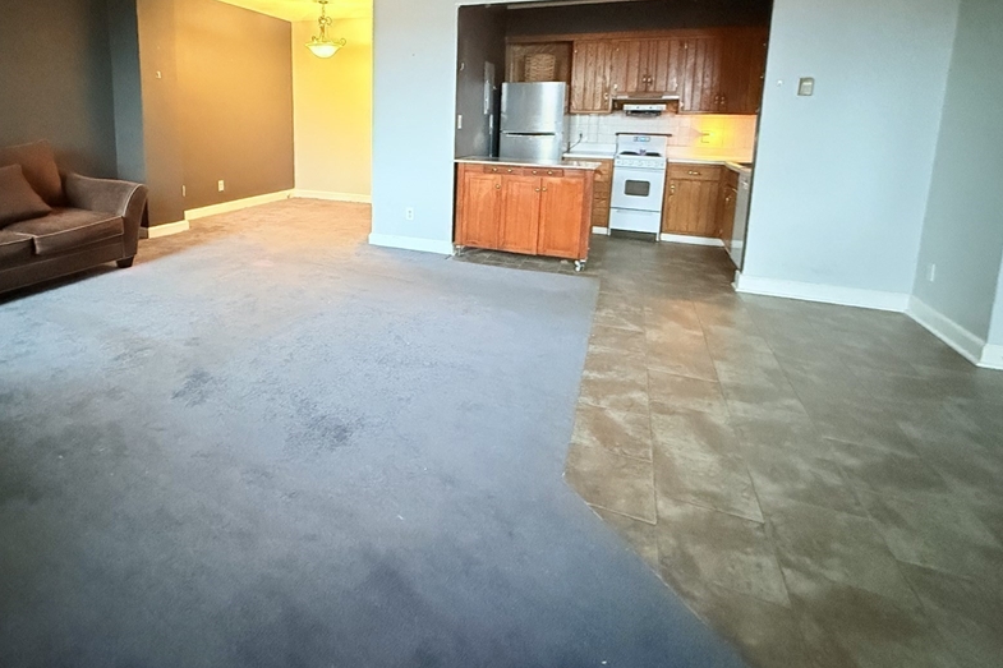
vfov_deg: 61.9
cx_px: 411
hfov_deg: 86.0
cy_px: 192
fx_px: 529
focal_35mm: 19
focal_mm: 2.22
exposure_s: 1/40
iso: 1250
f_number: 2.2
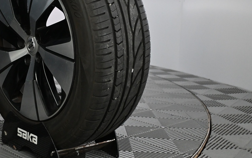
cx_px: 48
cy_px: 45
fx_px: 388
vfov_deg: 22.8
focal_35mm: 56
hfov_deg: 34.8
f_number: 4
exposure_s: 1/125
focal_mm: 21.5
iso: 2000
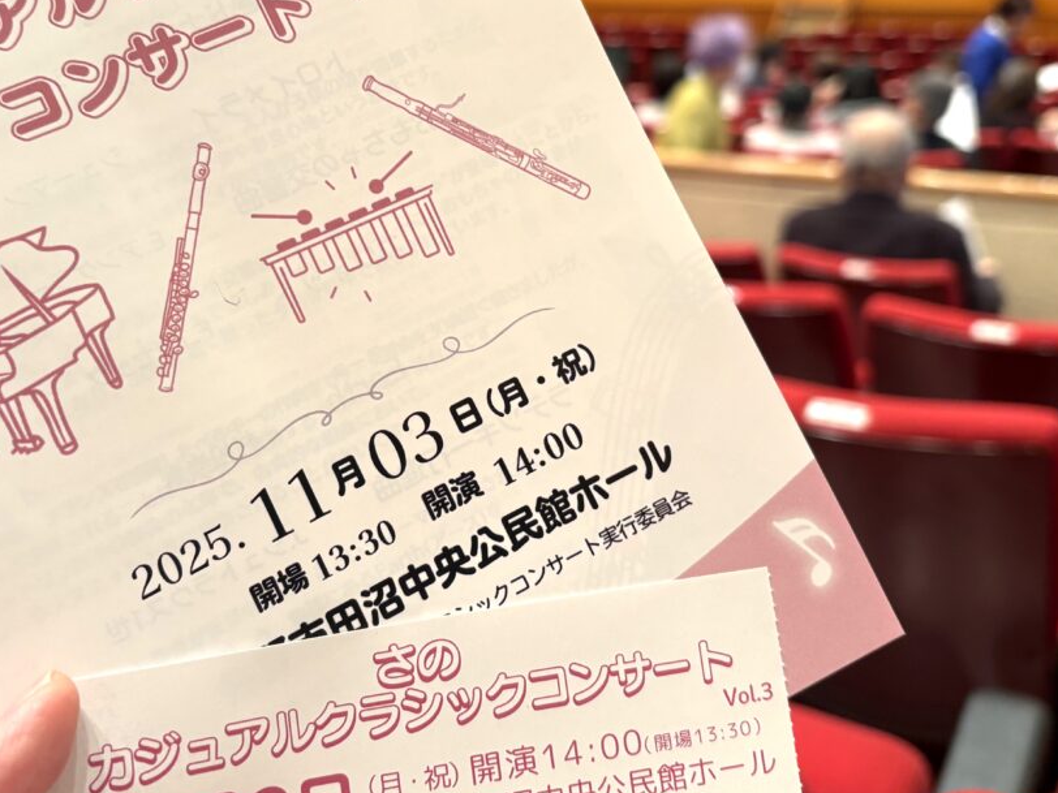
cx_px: 451
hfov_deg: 45.6
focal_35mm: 41
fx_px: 1253
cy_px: 284
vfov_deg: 34.9
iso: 125
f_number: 1.6
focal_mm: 5.96
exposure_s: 1/50
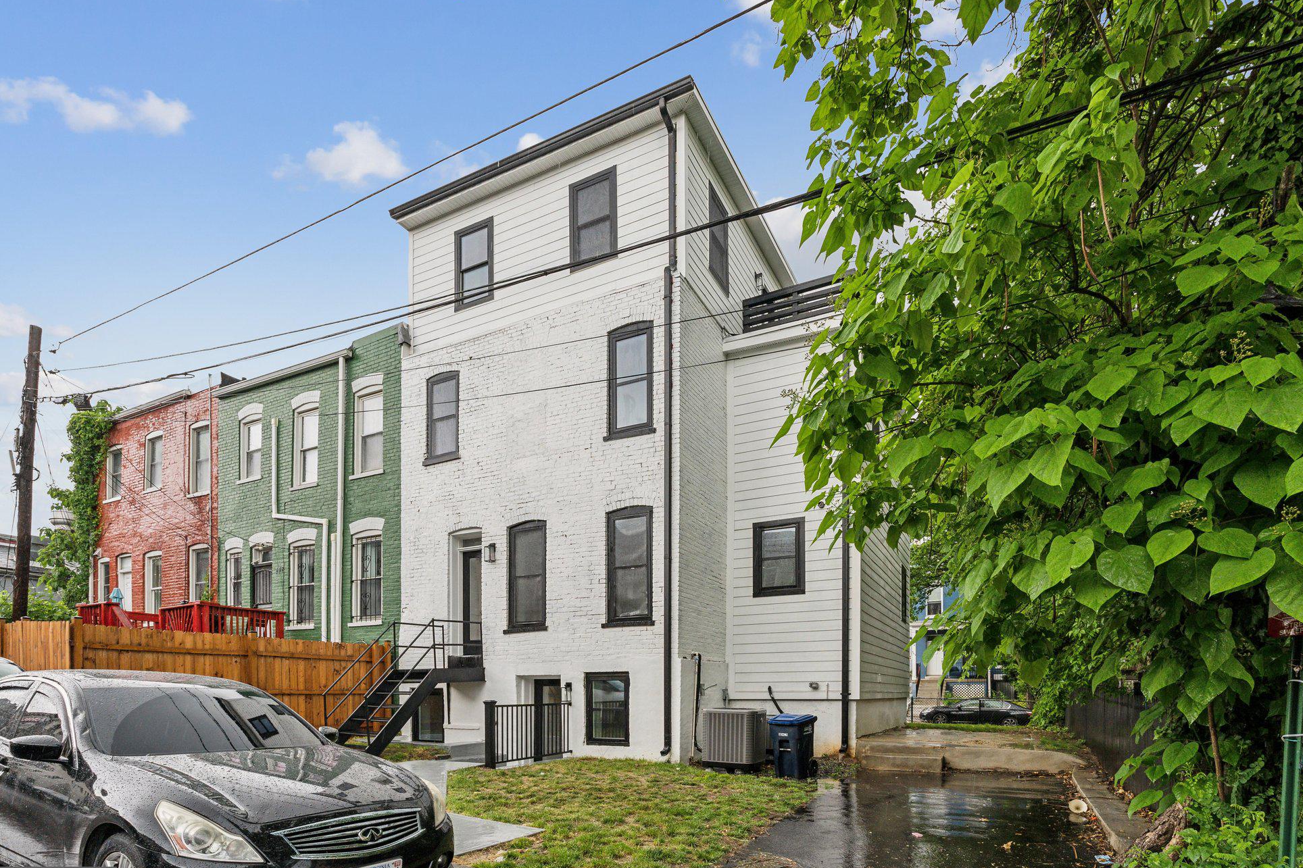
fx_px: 634
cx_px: 659
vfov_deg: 68.7
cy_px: 455
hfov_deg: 91.5
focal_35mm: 18
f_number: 10
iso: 500
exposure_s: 1/160
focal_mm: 16.5
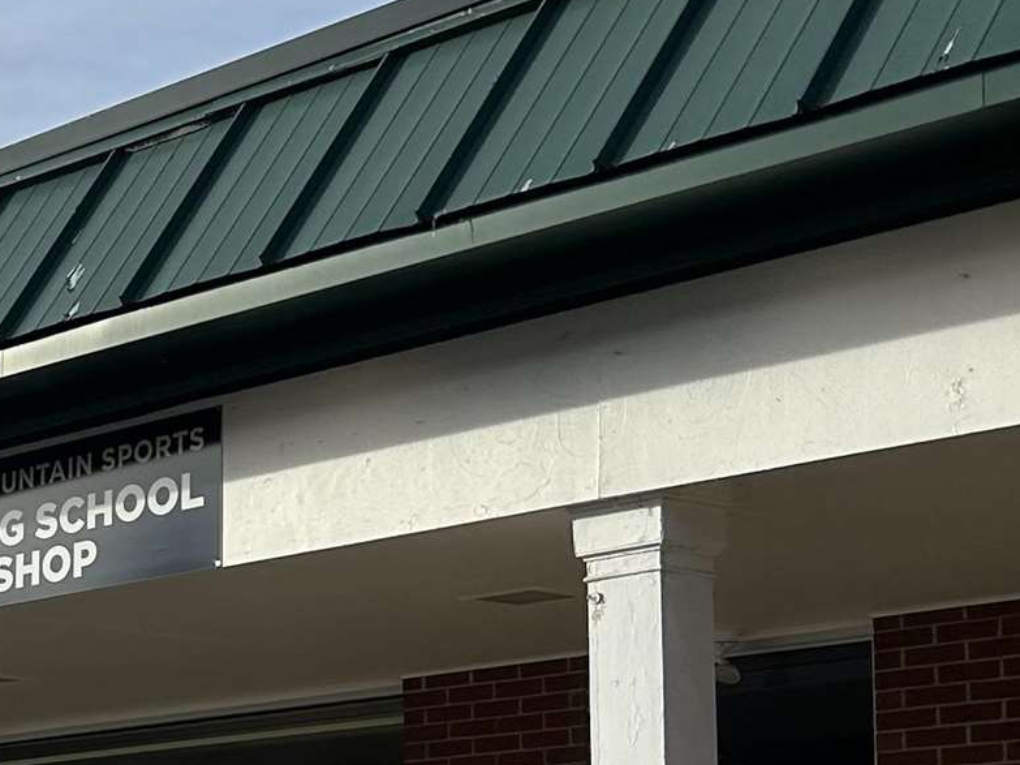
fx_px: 3005
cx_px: -852
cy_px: 800
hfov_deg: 16.1
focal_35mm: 102
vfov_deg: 14.2
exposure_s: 1/4630
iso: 50
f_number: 1.5
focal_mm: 5.7
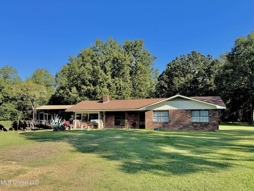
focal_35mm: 24
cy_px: 96
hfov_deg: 71.6
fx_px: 176
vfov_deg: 56.8
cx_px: 127
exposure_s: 1/2415
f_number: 1.78
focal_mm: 6.76
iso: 80
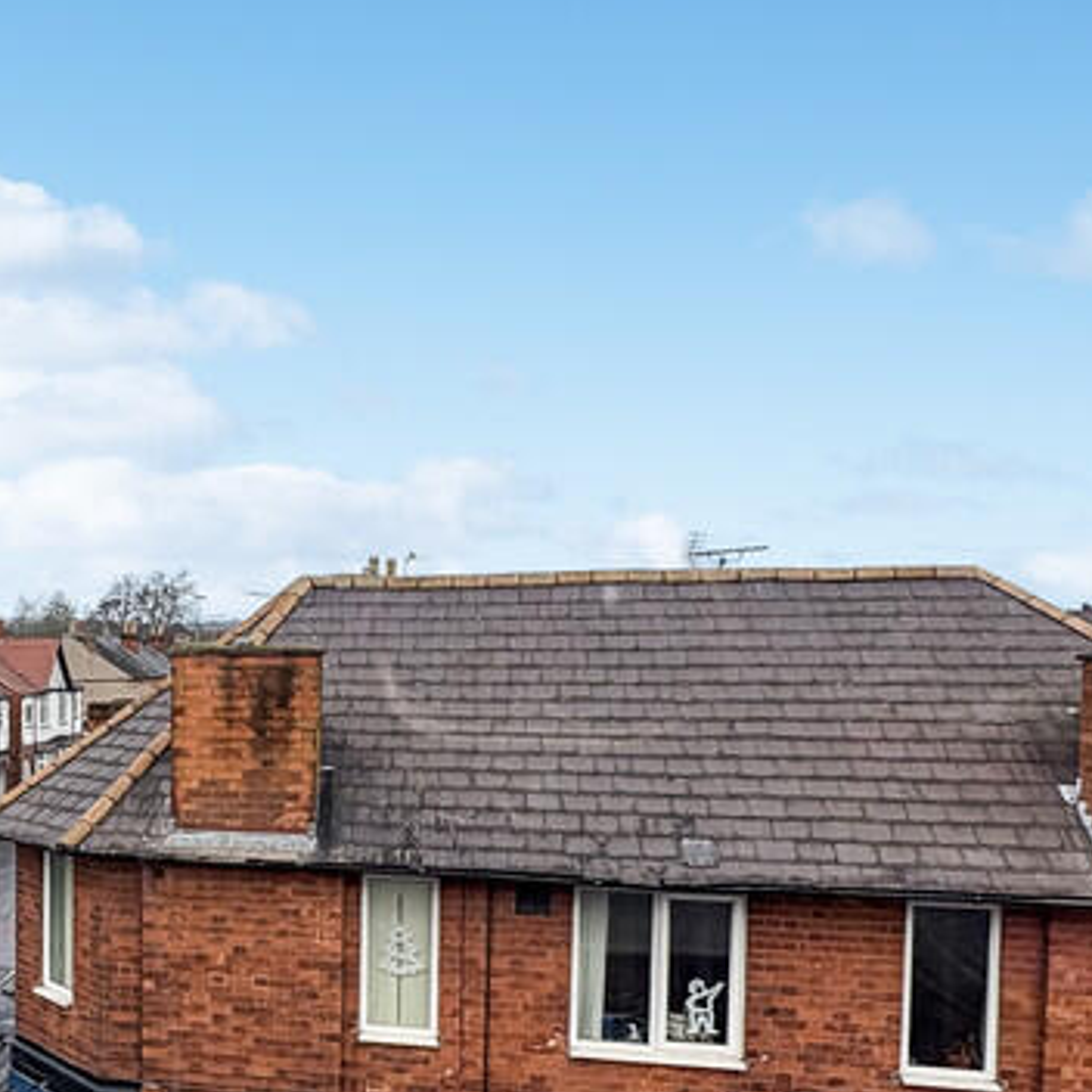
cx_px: -81
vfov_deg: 45.2
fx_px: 1285
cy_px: 745
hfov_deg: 38.8
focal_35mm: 36
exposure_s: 1/388
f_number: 2.2
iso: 40
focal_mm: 2.22
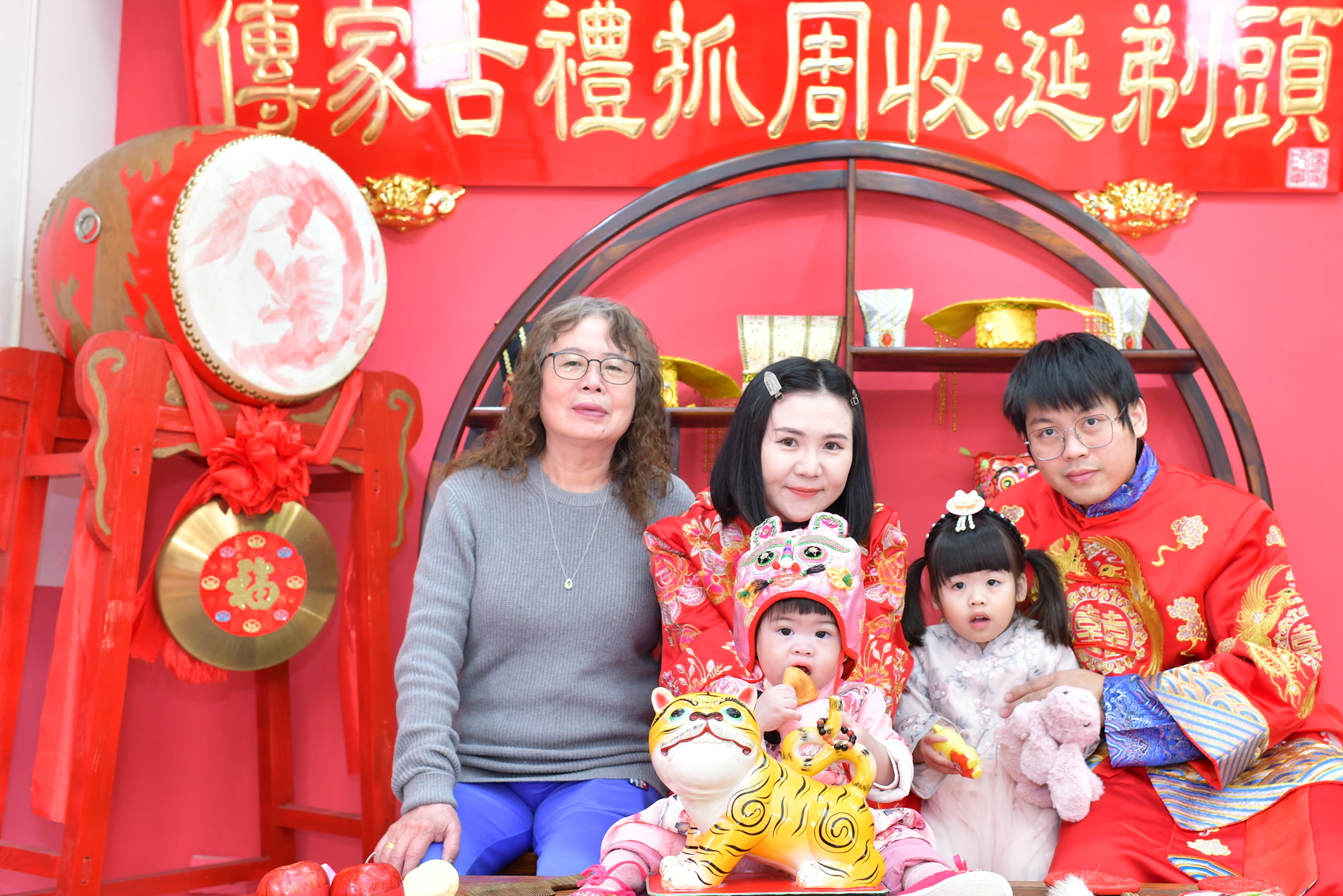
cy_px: 461
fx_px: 1641
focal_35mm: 44
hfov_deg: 44.3
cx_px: 806
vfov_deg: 30.5
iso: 800
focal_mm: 35
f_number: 4.5
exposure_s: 1/200
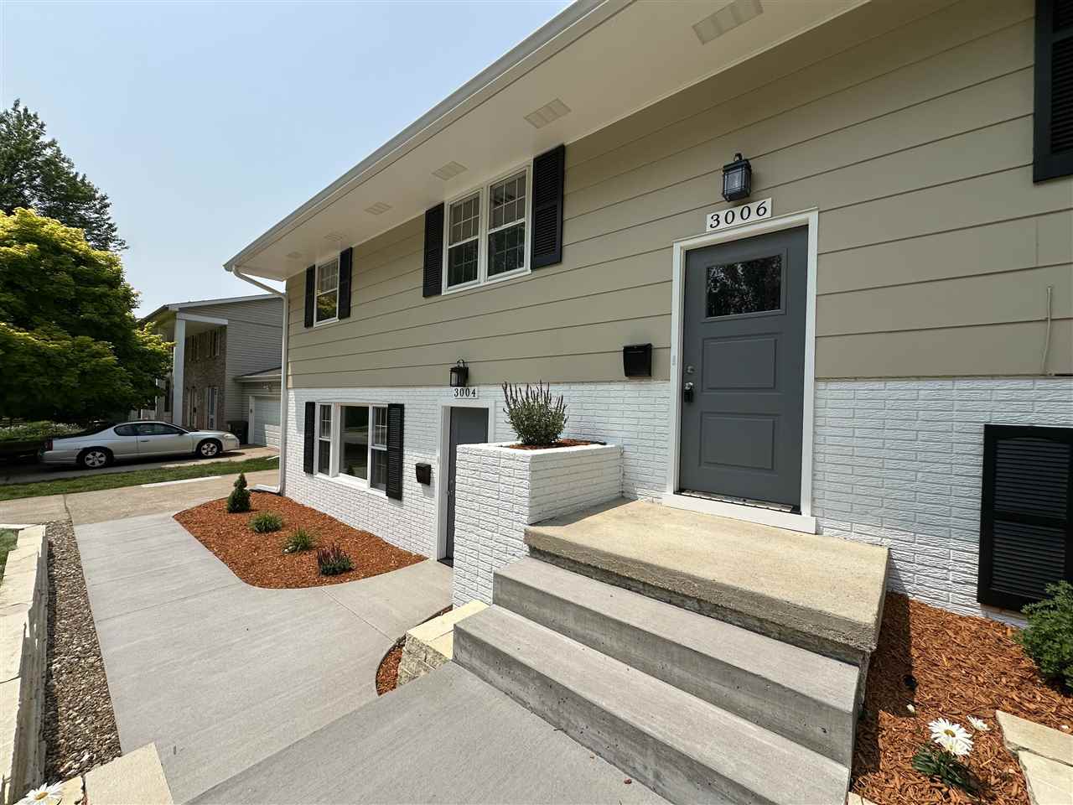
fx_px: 434
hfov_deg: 102.1
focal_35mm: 14
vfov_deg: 85.7
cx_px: 536
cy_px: 402
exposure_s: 1/2618
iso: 50
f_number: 2.2
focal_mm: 2.22
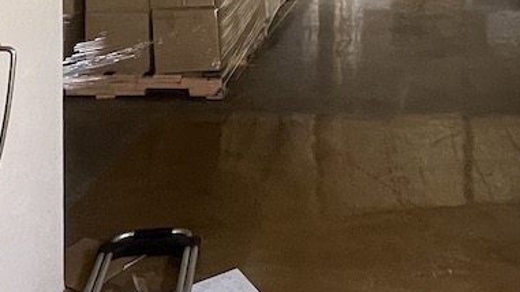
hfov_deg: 38.7
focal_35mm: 52
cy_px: -181
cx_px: 400
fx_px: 717
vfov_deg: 19.2
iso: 400
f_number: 1.8
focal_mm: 1.57
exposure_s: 1/60
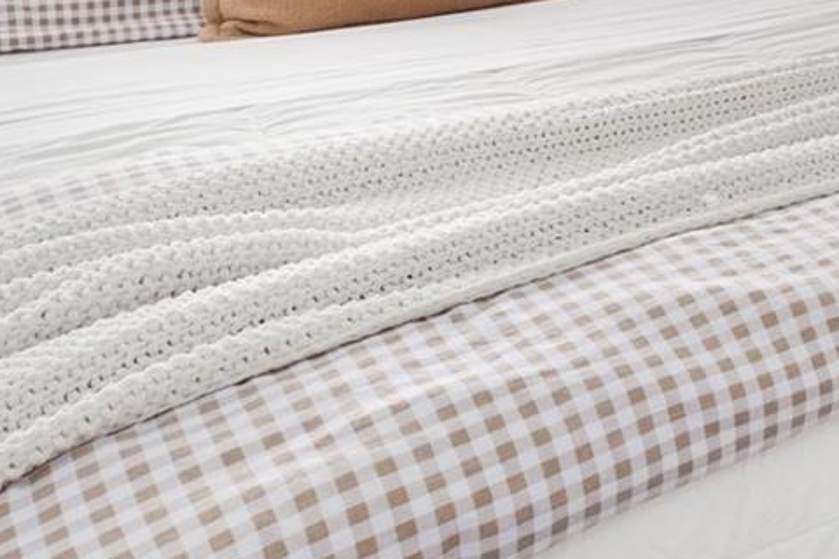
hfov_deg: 26.2
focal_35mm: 64
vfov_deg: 19.4
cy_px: -197
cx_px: 1126
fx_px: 1491
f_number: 8
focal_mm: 10
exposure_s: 1.3
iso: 400
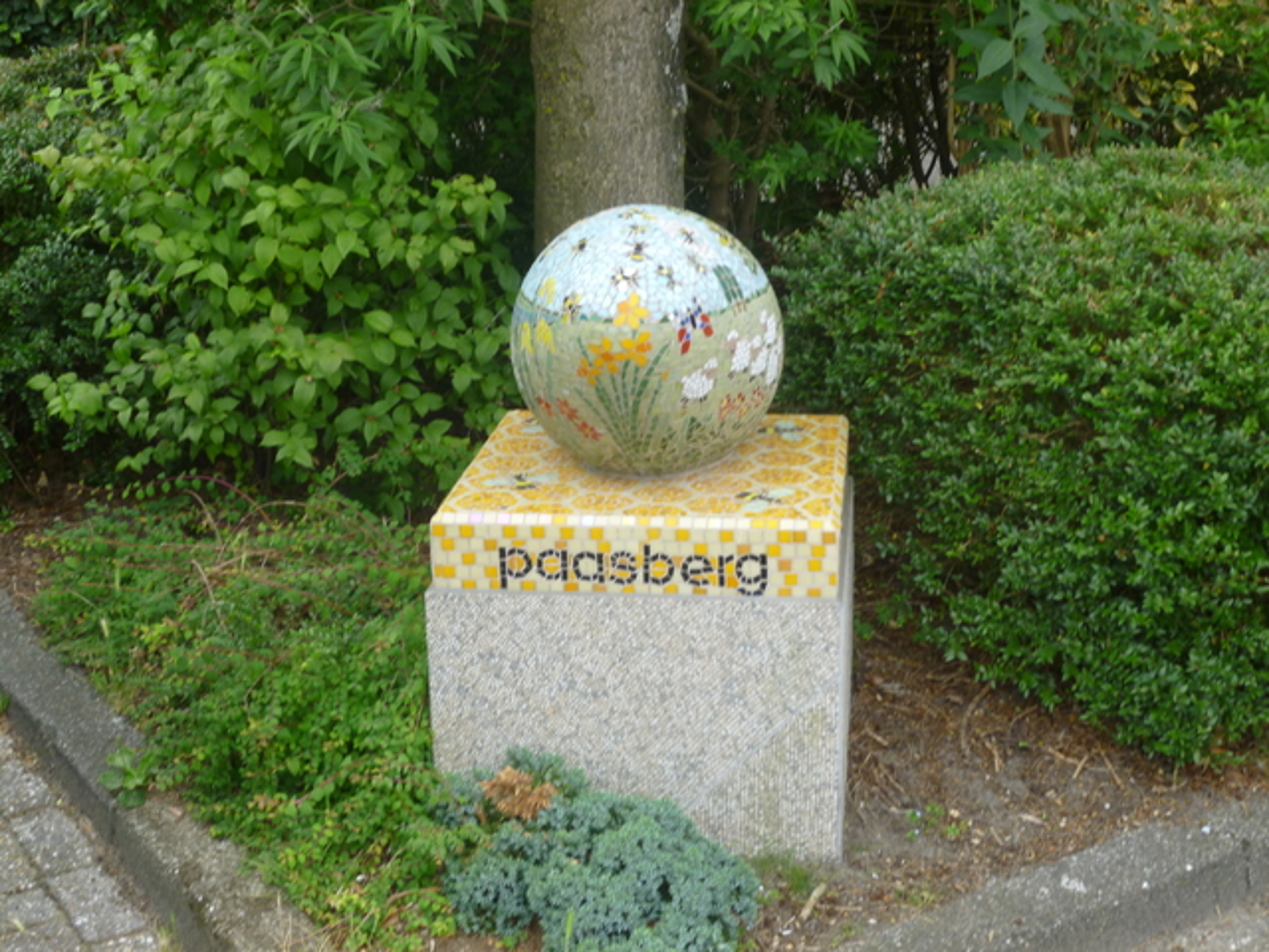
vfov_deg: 26.6
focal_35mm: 55
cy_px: 476
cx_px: 634
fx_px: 2016
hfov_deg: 34.9
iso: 125
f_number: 4.2
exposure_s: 1/60
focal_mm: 9.9
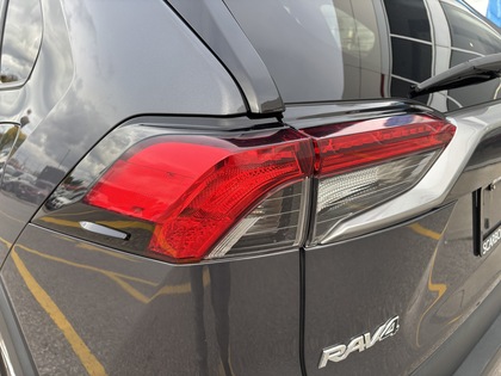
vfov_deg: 53.1
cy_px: 188
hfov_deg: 67.3
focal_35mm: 26
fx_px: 376
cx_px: 250
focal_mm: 5.96
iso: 50
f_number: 1.6
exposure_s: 1/460
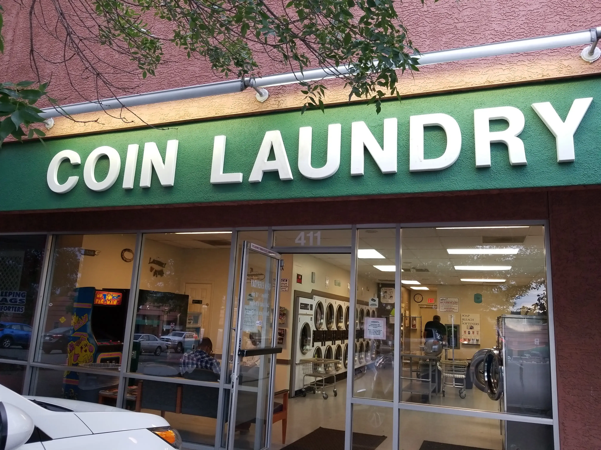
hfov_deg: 67.3
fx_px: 451
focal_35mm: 26
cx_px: 300
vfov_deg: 53.1
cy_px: 225
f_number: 1.7
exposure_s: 1/60
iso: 80
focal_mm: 4.25
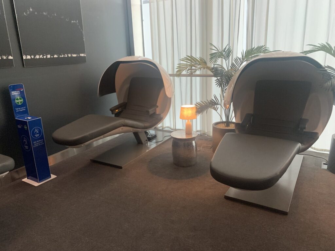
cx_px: 168
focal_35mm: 26
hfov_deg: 67.3
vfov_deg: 53.1
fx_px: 252
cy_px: 126
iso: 320
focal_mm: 4.25
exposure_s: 1/60
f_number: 1.8
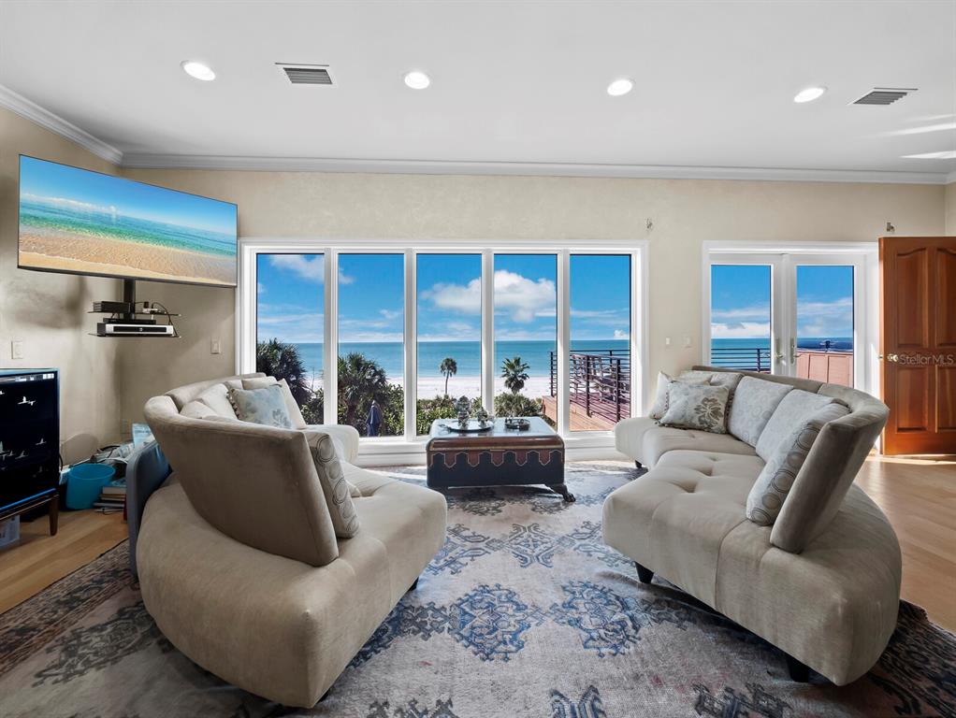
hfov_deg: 102.0
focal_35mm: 14
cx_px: 478
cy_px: 359
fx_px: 387
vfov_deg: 85.7
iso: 250
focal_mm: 7
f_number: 11
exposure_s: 1/13
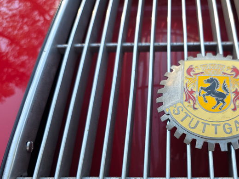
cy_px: 110
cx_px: 166
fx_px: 235
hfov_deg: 52.5
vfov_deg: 41.5
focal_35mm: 34
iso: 40
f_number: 1.7
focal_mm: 6.3
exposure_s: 1/359
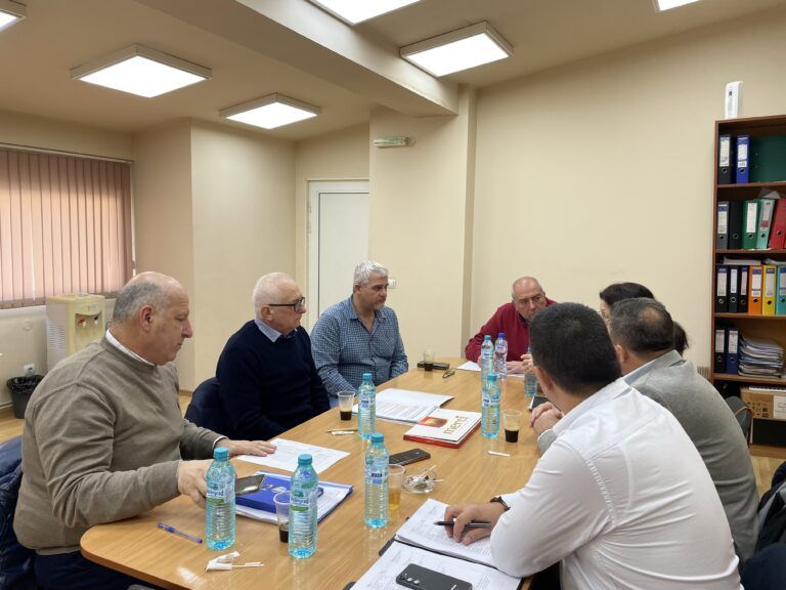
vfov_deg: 53.1
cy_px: 295
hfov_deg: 67.3
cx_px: 393
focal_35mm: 26
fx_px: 590
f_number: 1.6
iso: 100
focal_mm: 4.2
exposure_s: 1/100
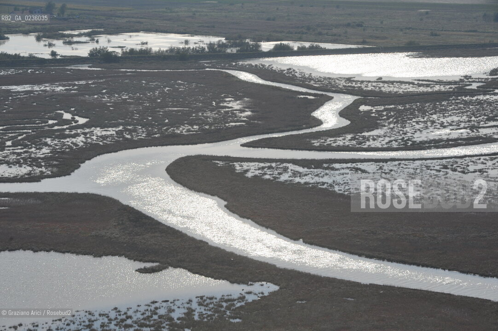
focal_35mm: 135
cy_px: 166
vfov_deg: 10.1
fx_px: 1866
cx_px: 249
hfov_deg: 15.2
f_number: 13
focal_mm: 135
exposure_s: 1/1250
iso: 500
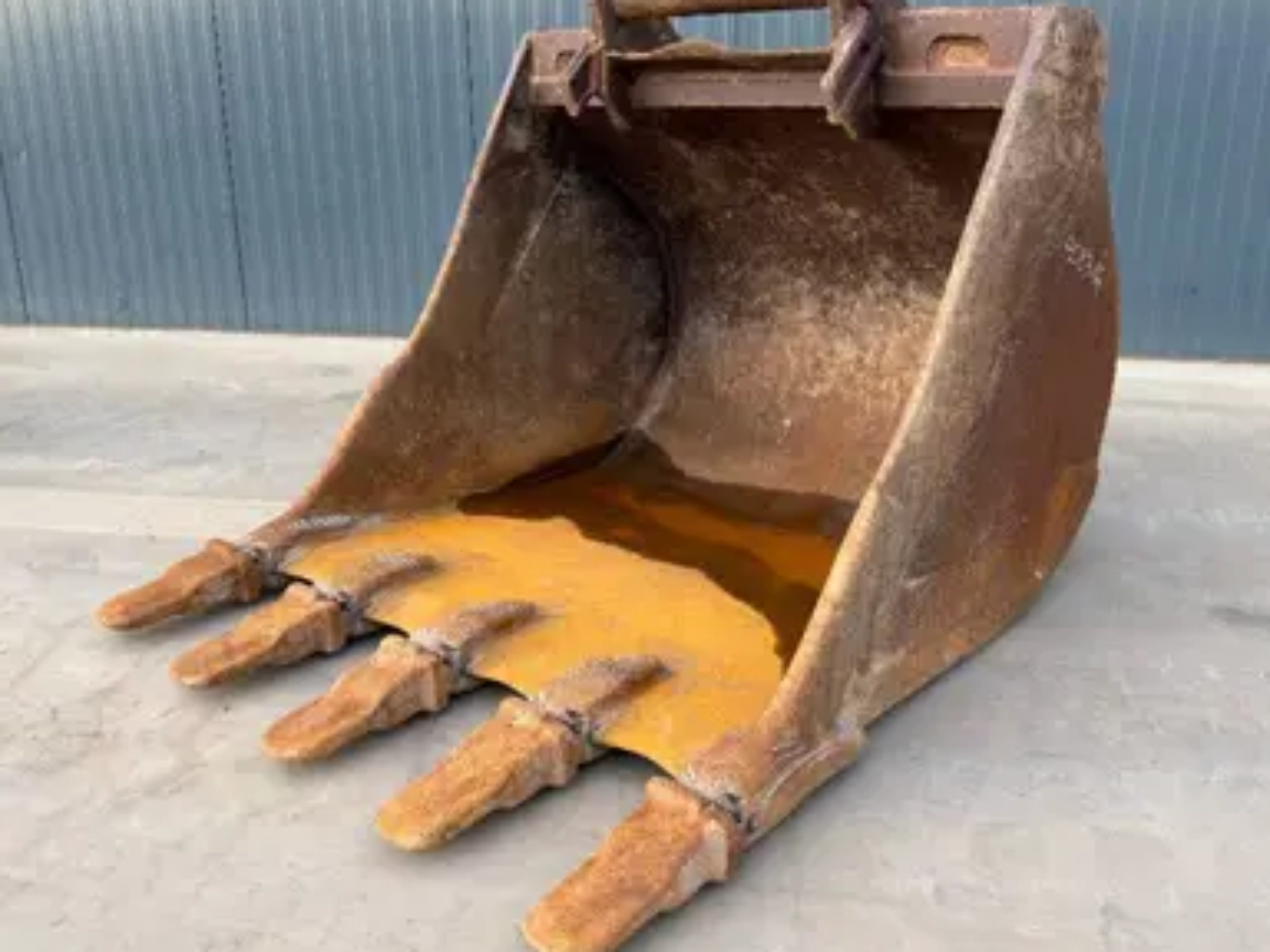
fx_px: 1101
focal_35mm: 30
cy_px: 443
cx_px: 645
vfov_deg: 46.8
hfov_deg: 60.0
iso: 64
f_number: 1.78
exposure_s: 1/253
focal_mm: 6.76
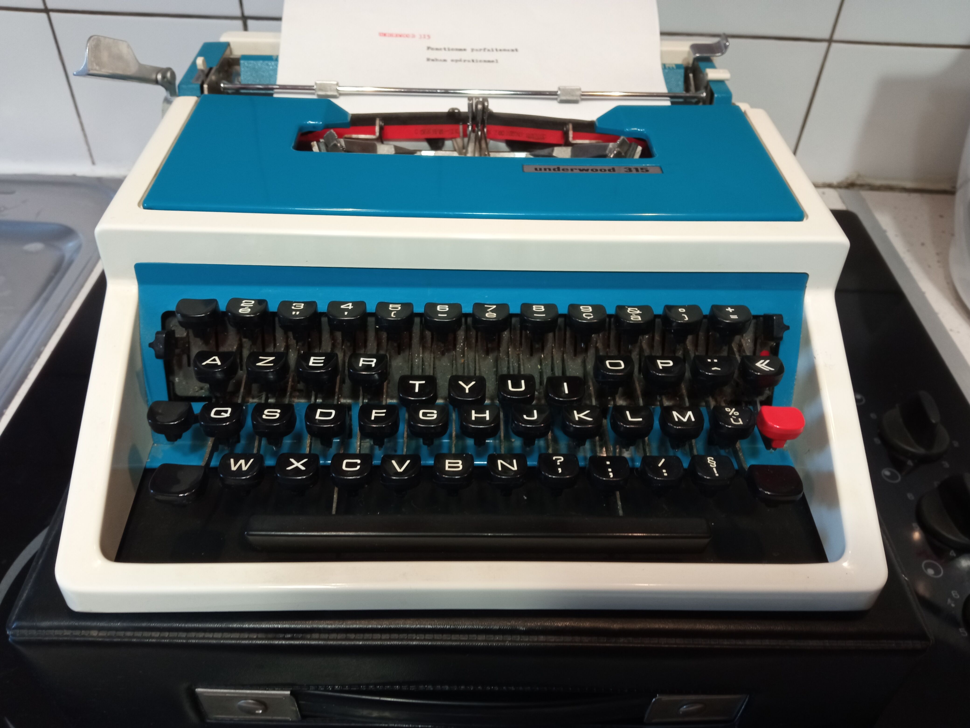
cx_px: 485
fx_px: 757
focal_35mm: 27
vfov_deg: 51.4
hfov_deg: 65.3
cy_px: 364
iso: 365
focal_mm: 3.79
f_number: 2.2
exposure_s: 1/33.3
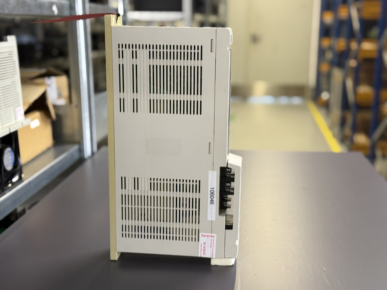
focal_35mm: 48
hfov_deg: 39.7
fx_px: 537
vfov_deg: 30.3
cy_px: 145
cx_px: 194
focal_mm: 6.76
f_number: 1.78
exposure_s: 1/50
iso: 200
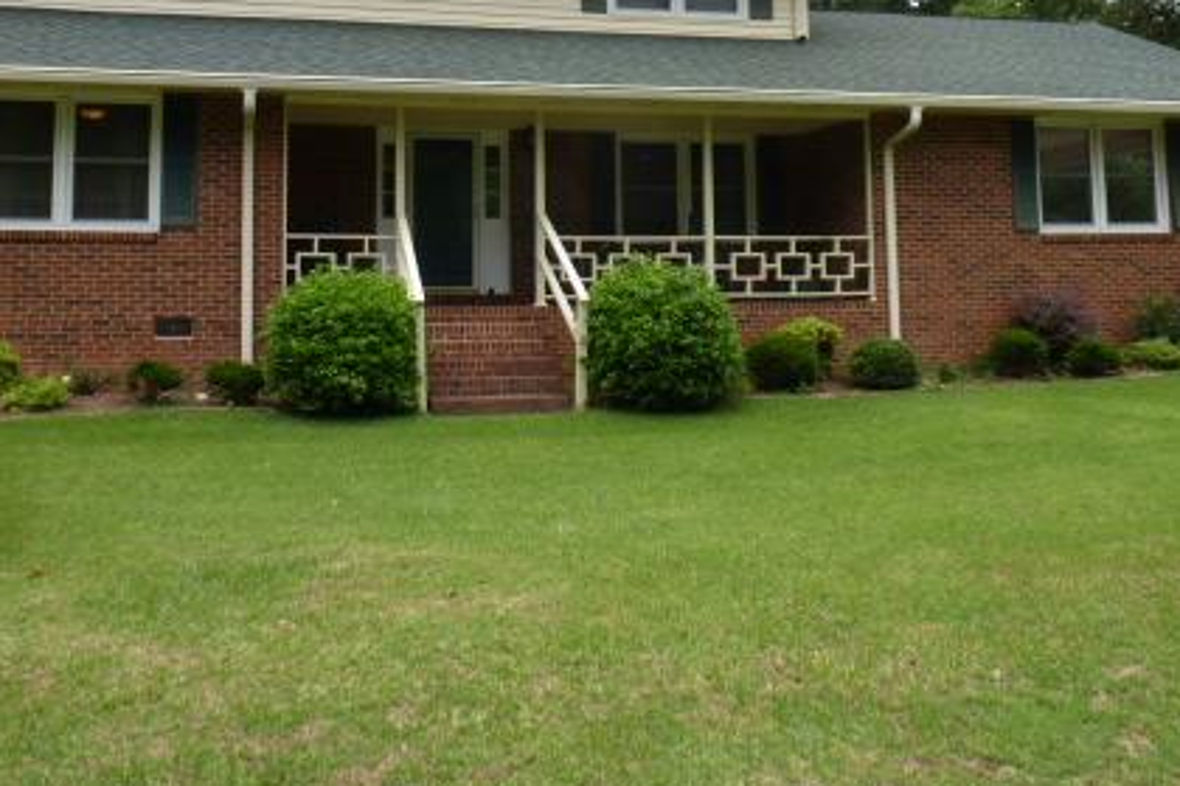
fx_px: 1245
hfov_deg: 50.7
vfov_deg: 34.1
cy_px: 174
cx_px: 562
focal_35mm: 38
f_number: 4
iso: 100
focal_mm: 4.3
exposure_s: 1/250
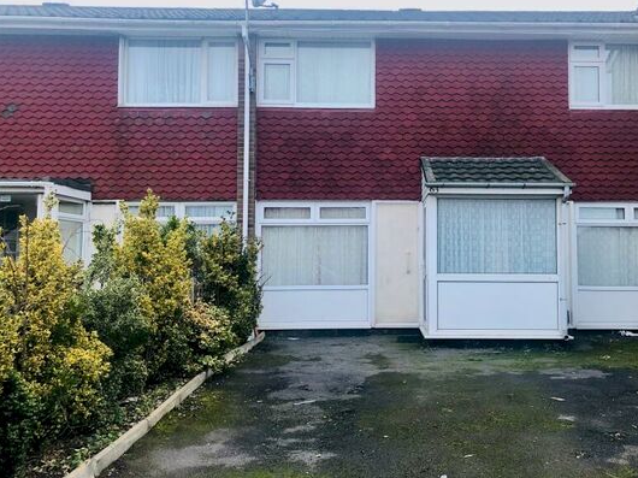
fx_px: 682
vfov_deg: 38.6
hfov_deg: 49.7
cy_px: 216
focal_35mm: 37
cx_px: 396
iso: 40
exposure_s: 1/20
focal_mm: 4
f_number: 1.8
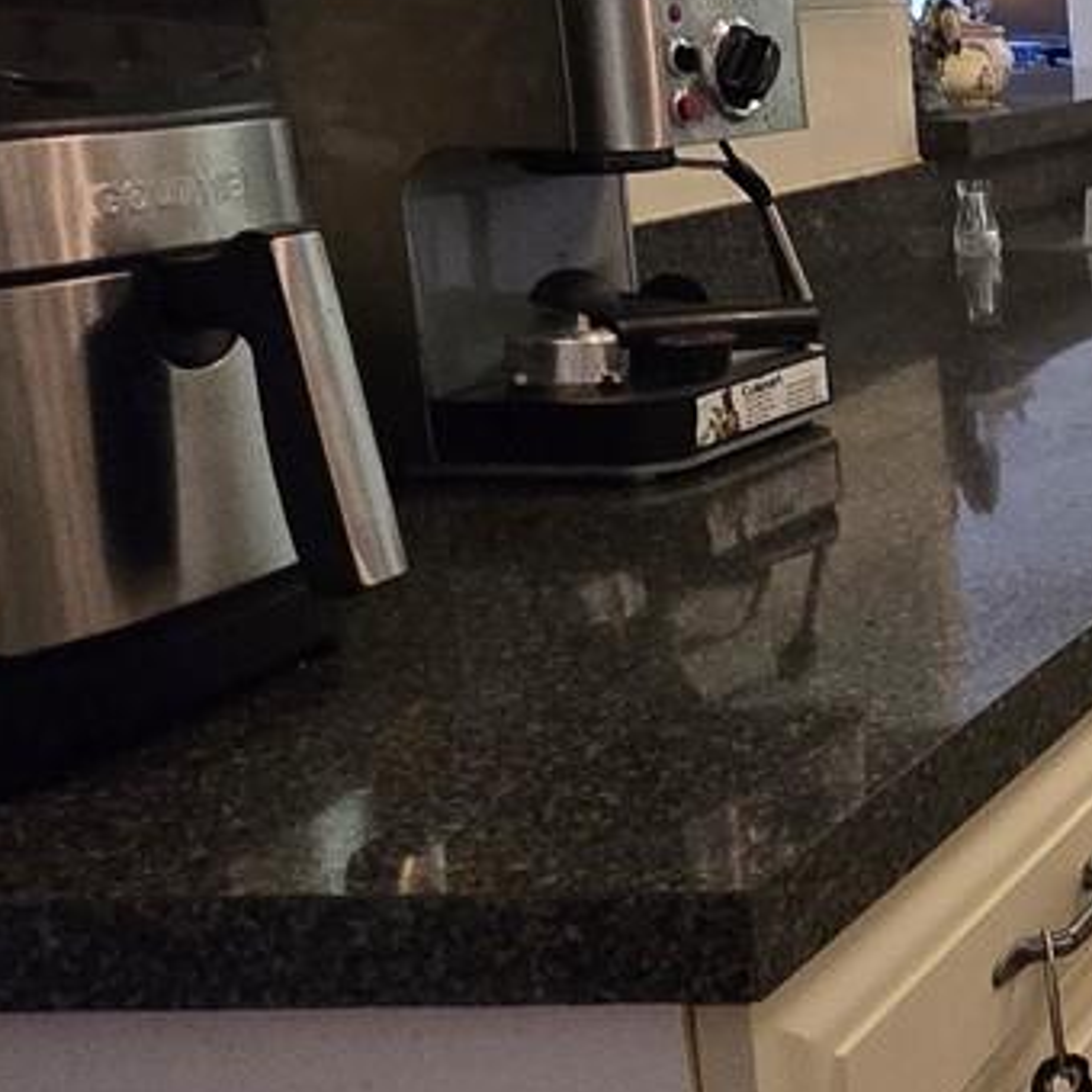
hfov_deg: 20.7
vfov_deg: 31.4
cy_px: 360
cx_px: 2017
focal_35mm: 54
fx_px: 1927
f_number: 2.2
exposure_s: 1/60
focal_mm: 2.2
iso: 500
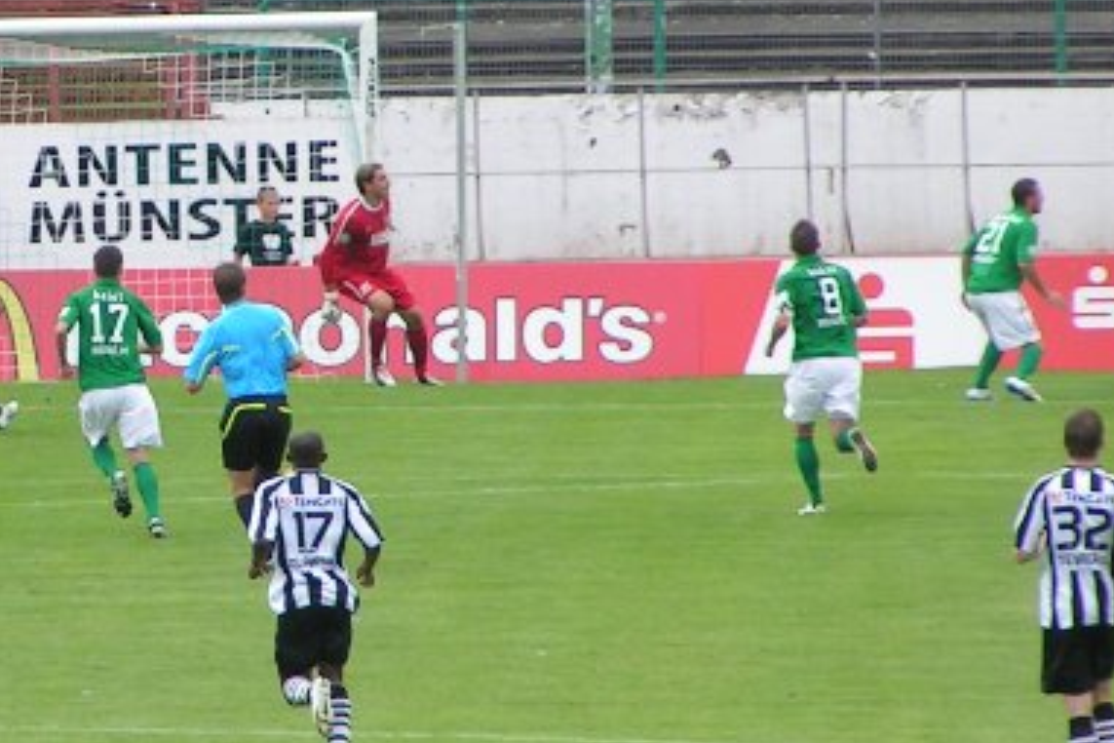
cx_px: 35
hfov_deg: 2.9
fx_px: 22031
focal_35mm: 712
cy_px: 222
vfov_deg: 1.9
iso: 50
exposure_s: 1/640
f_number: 3.5
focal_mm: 49.8
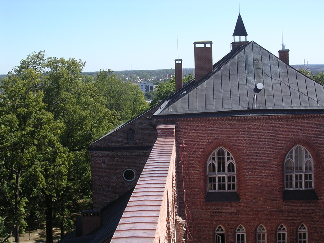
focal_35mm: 60
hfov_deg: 32.2
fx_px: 562
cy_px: 122
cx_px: 162
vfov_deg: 24.4
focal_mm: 9.1
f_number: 3.4
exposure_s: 1/472
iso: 100
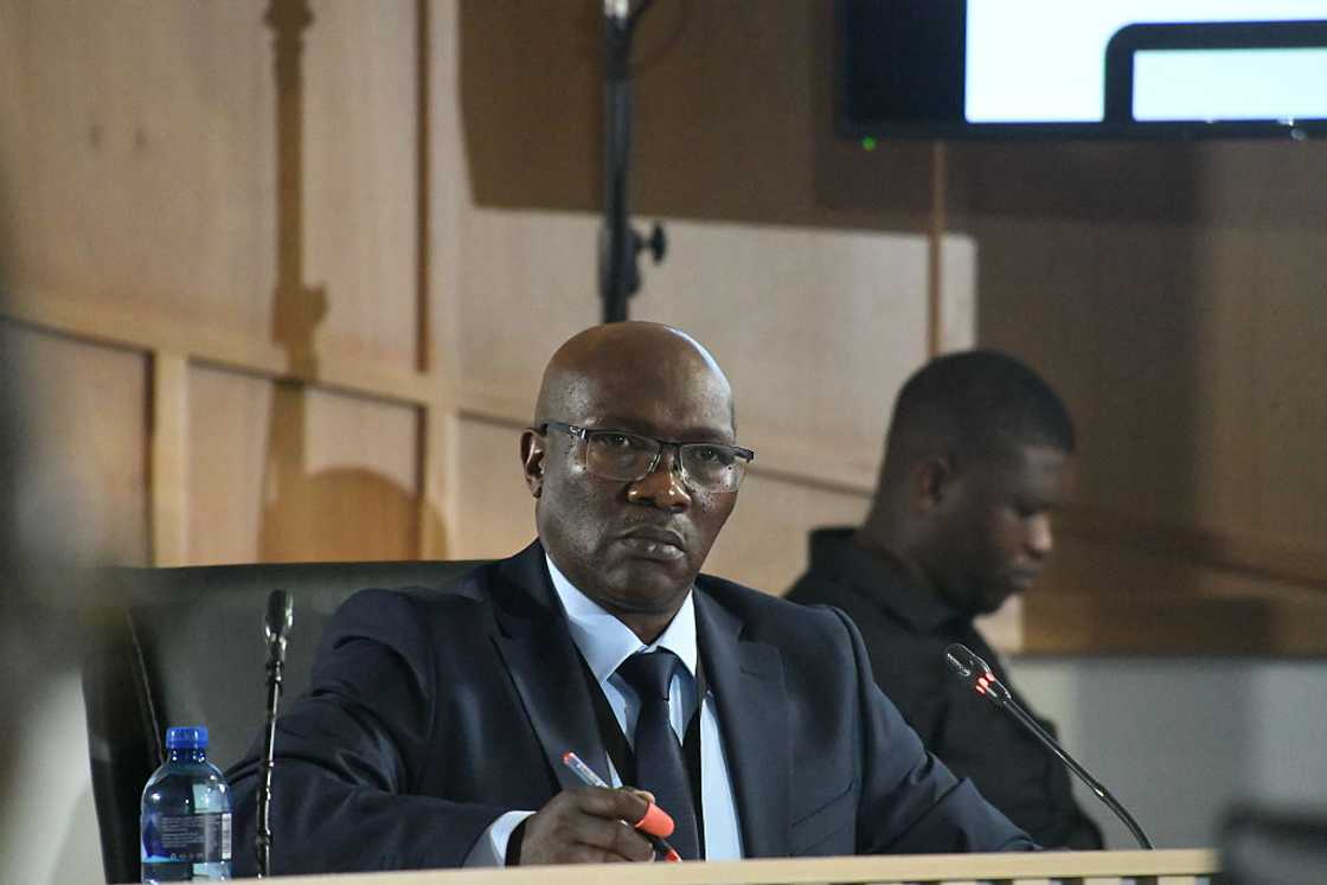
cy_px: 442
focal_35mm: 300
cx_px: 664
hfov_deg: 6.9
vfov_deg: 4.6
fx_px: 11059
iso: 25600
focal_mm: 300
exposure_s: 1/500
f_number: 7.1
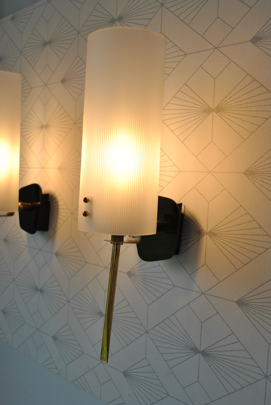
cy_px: 202
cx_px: 136
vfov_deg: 53.1
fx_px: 405
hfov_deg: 37.0
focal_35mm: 36
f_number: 5.6
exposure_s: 1/125
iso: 100
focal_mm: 24
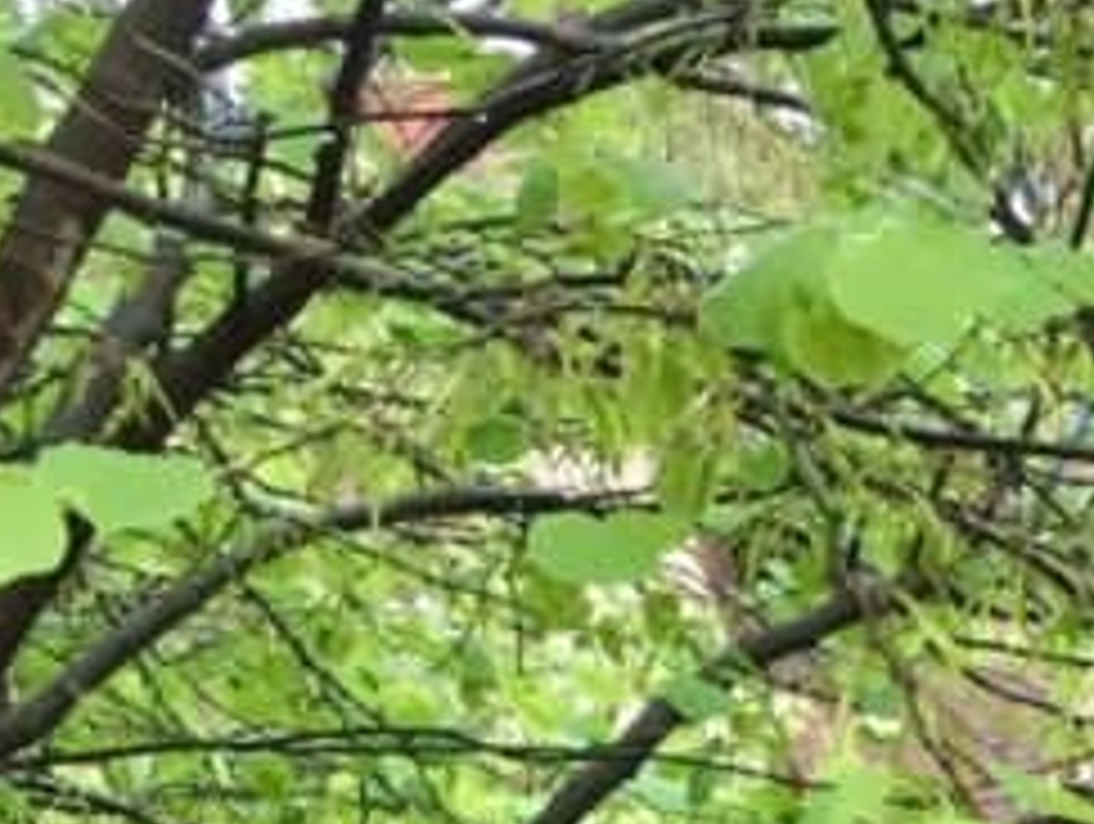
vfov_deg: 11.4
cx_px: 1711
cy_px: 1423
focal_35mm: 122
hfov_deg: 14.8
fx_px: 3861
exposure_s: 1/30
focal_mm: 4.15
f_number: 2.2
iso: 80
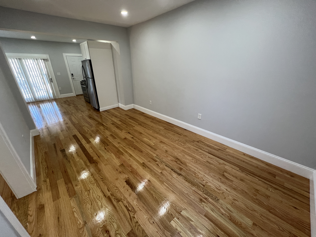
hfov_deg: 106.2
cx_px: 158
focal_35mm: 13
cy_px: 118
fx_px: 119
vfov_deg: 89.9
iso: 200
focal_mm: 1.57
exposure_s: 1/60
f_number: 1.8
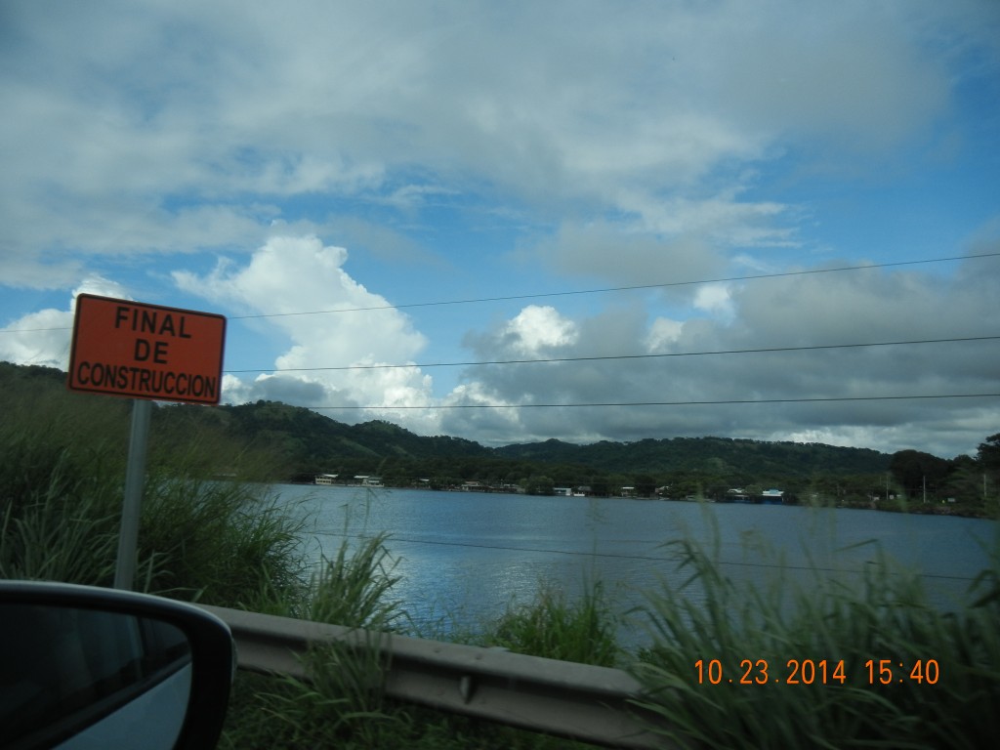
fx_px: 867
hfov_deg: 60.0
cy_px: 375
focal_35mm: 30
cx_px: 500
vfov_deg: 46.8
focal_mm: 5.4
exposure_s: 1/570
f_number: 7
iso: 160
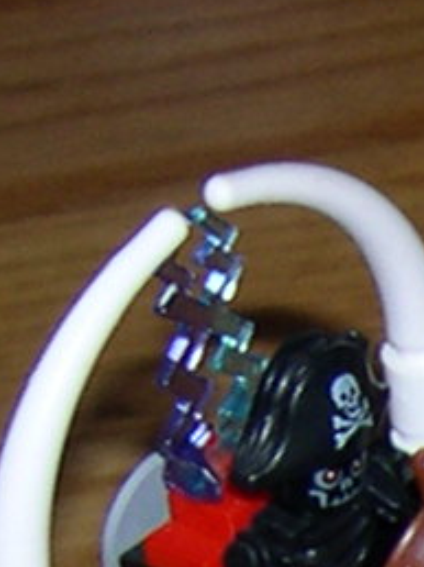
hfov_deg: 4.2
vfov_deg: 5.8
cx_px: 1399
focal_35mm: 335
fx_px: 5480
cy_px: 1211
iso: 100
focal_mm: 8
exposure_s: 1/60
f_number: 2.8
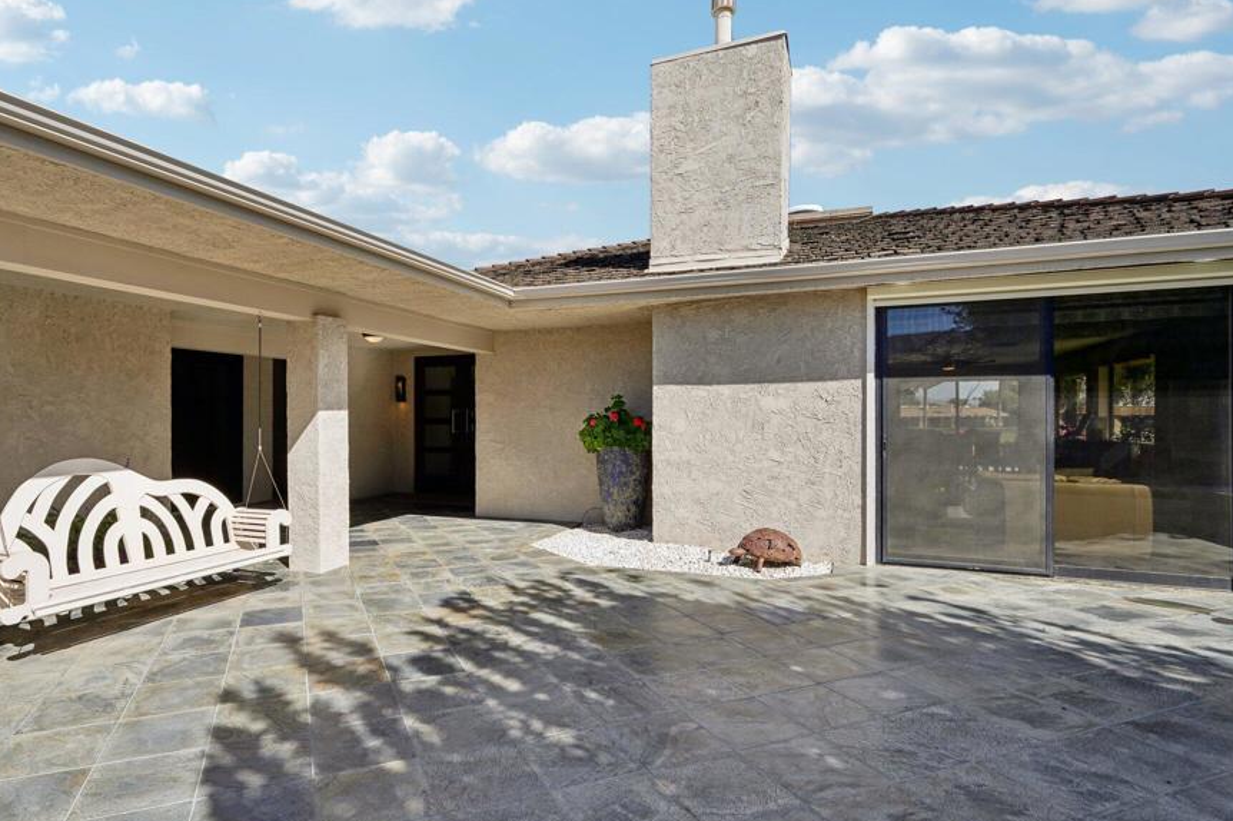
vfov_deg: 64.5
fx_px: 650
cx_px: 538
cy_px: 415
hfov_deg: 86.5
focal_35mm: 19
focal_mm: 16
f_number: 8
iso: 100
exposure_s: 1/250
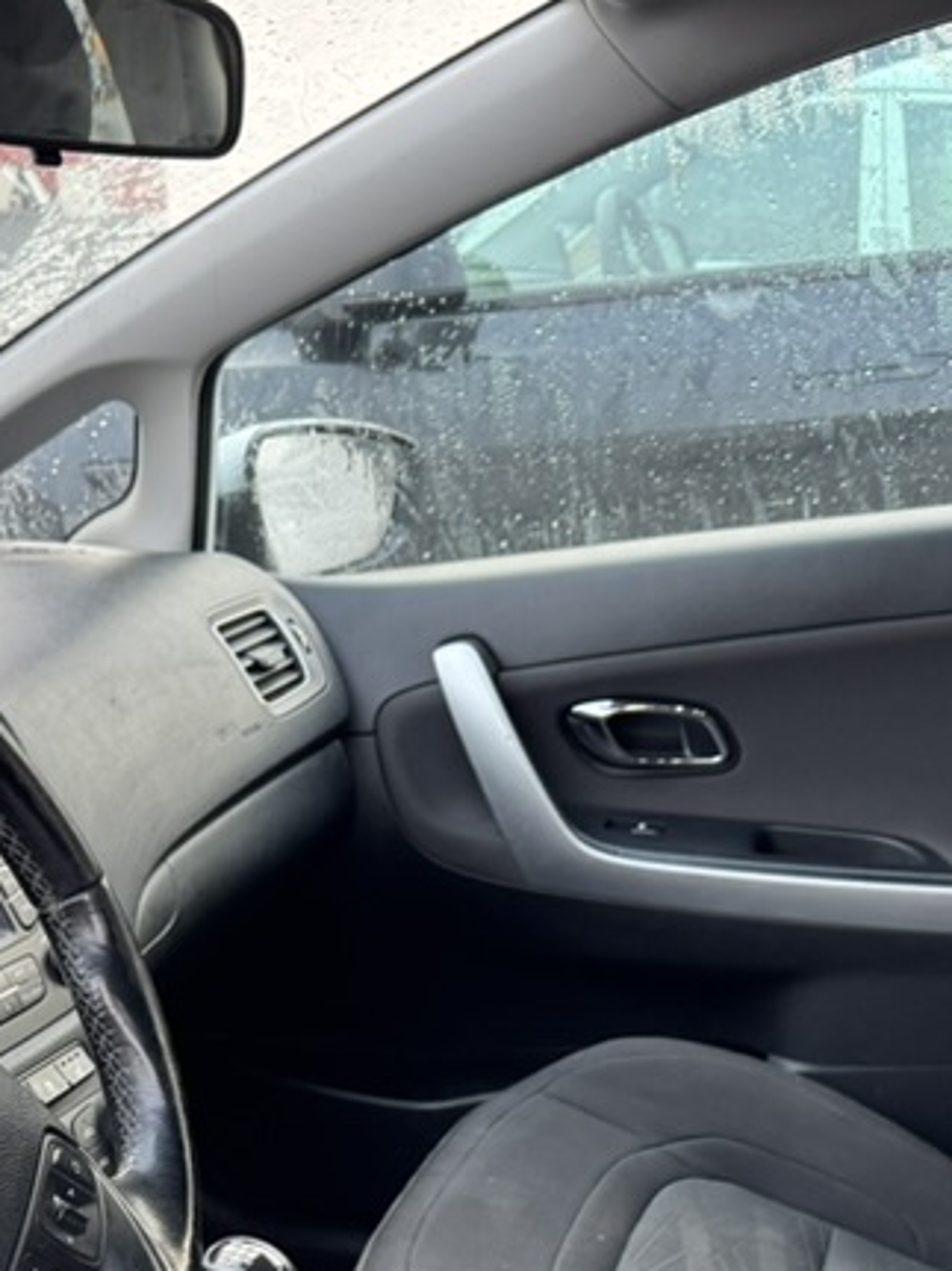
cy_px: 1124
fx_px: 2091
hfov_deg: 25.6
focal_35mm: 57
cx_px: 348
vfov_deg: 32.3
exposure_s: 1/74
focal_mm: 6.76
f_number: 1.78
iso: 200
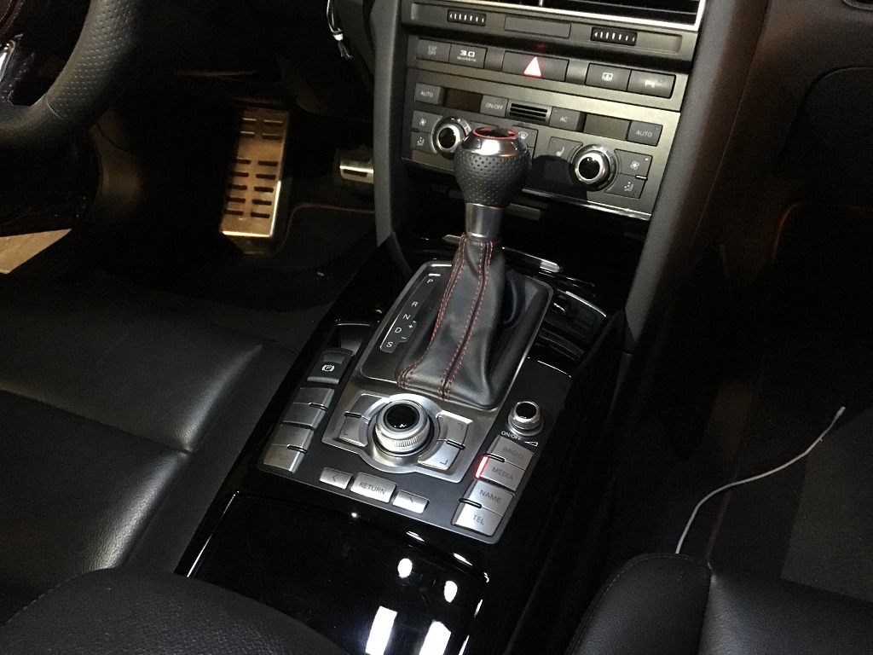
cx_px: 436
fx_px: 731
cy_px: 328
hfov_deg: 61.7
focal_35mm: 29
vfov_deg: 48.2
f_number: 2.2
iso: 1000
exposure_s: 1/17
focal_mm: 4.15
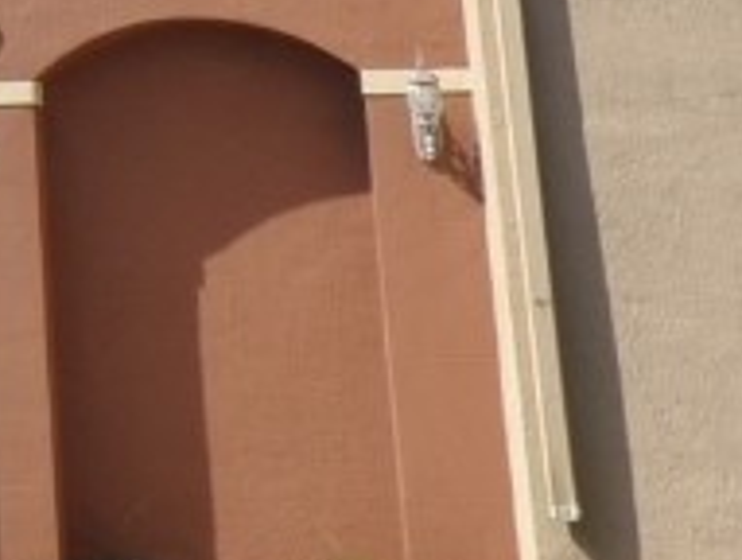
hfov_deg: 16.4
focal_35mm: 107
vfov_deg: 12.6
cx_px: -435
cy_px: -467
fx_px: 2298
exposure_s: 1/640
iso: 200
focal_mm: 3.58
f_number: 5
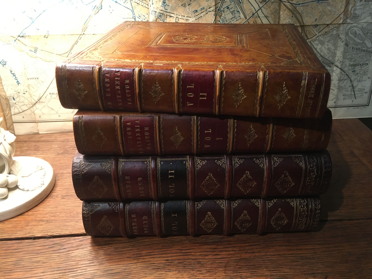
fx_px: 312
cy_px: 140
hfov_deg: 61.7
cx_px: 186
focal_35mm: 29
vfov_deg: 48.2
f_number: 2.2
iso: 200
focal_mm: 4.15
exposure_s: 1/33
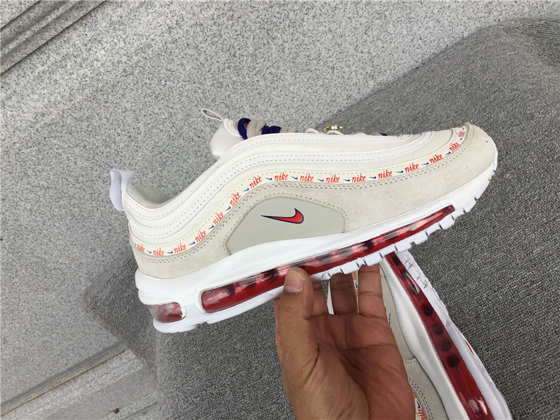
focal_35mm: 31
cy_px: 210
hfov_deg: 58.4
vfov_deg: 45.4
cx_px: 280
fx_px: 502
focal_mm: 3.3
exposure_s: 1/148
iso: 25
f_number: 2.4
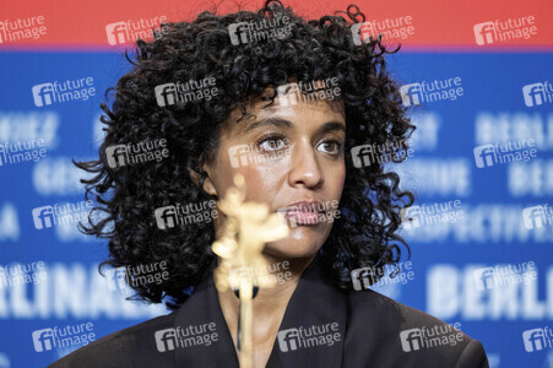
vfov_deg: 6.5
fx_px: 3223
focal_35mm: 210
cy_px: 184
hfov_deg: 9.8
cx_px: 276
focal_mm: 140
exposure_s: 1/140
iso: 2000
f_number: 2.8
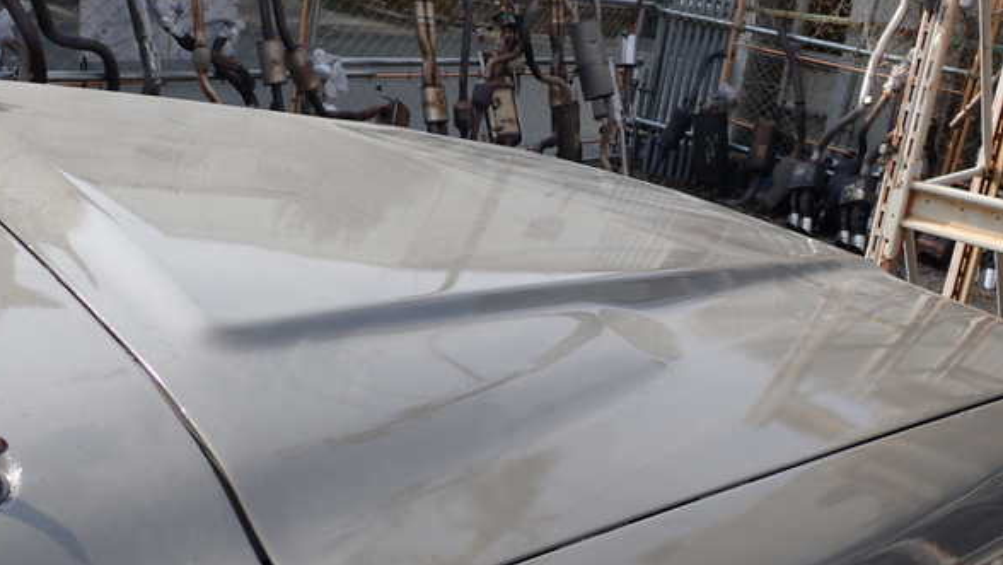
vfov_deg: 29.7
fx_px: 1064
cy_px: 270
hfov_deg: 50.5
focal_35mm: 40
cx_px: 493
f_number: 3.5
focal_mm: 6.37
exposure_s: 1/640
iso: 100
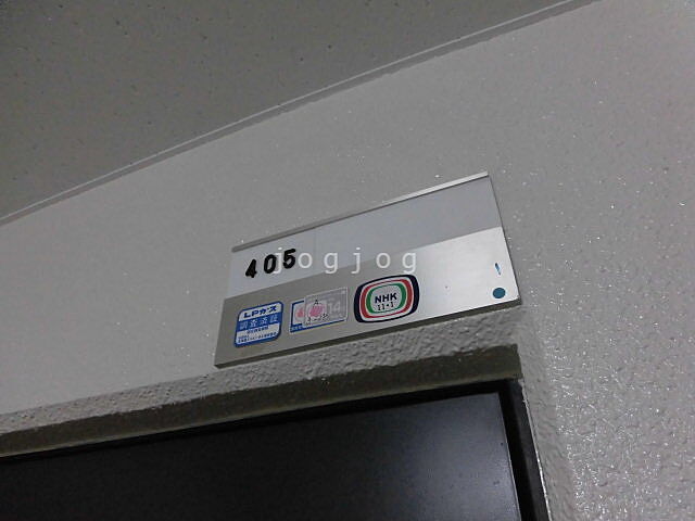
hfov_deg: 71.6
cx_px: 348
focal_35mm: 24
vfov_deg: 56.8
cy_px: 260
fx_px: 482
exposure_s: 1/30
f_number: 3.1
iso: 400
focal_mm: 4.3
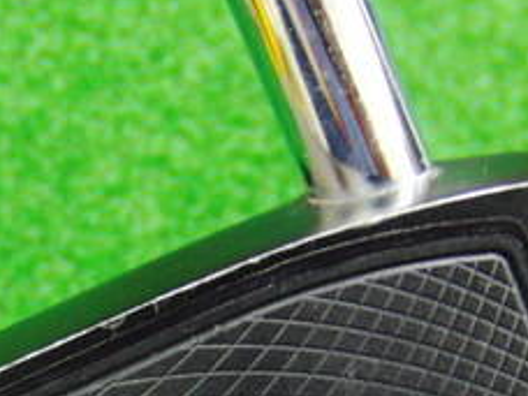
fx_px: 1586
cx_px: 30
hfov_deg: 18.5
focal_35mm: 104
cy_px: 472
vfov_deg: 13.8
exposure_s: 1/15
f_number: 3.6
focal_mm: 6.42
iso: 400
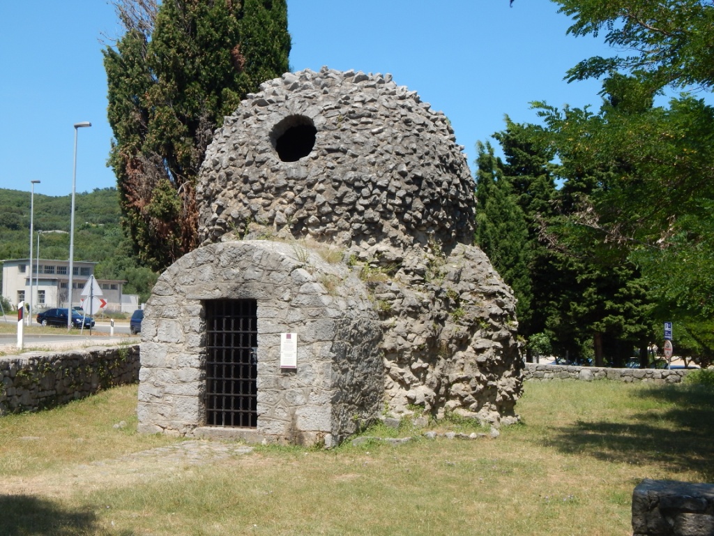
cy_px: 268
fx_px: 990
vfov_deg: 30.3
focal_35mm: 48
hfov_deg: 39.7
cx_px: 357
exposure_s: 1/1250
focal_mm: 8.6
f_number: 3.7
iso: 125
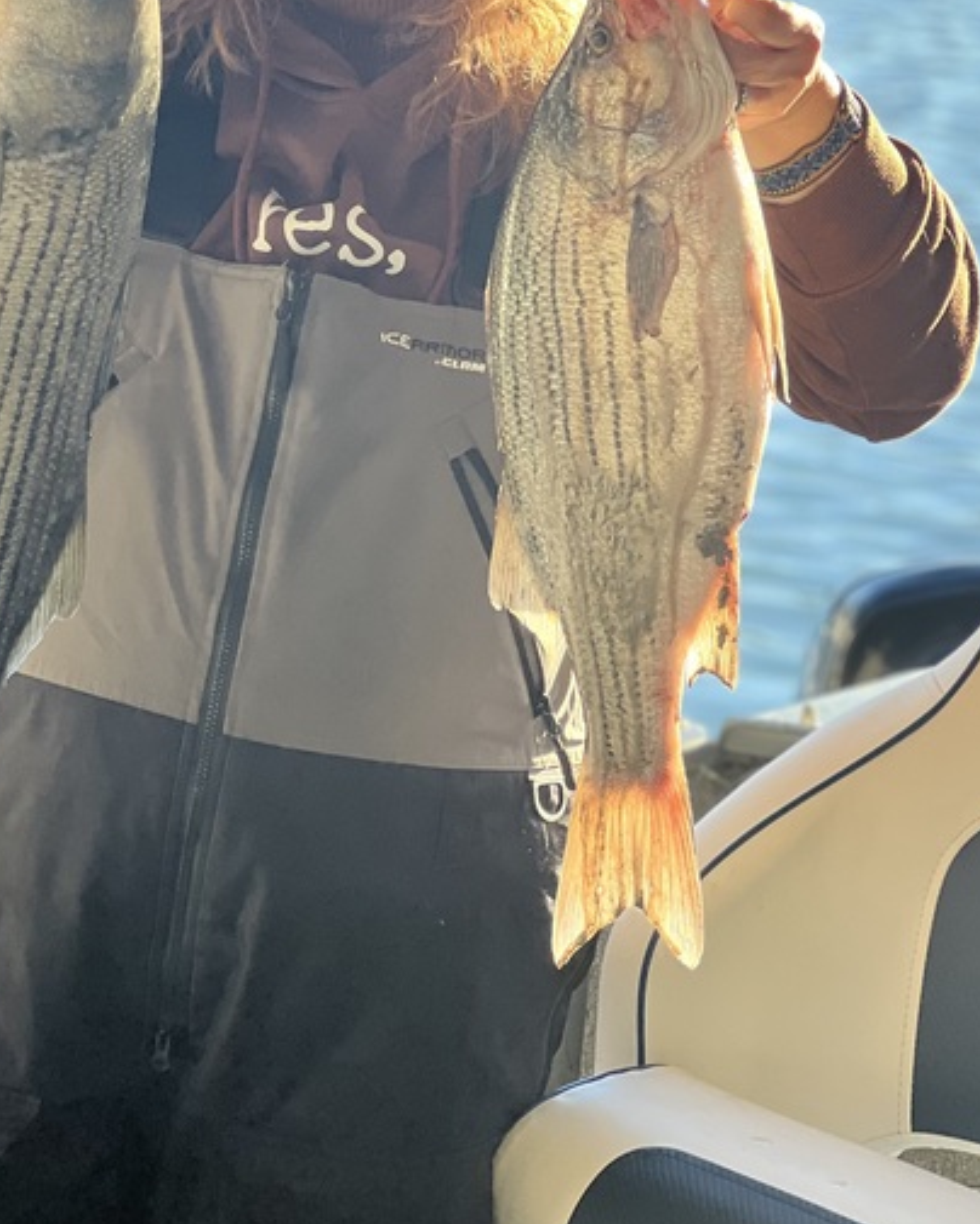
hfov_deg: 13.0
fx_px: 4314
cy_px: 405
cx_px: 461
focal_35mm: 119
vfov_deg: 16.1
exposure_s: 1/121
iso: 40
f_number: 2.8
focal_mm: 9
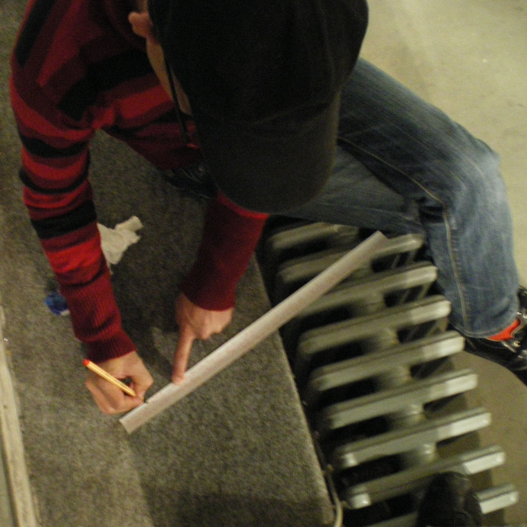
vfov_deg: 39.2
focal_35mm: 43
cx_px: 188
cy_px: 262
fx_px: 741
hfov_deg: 38.8
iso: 800
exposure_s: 1/4
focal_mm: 6.3
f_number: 3.1
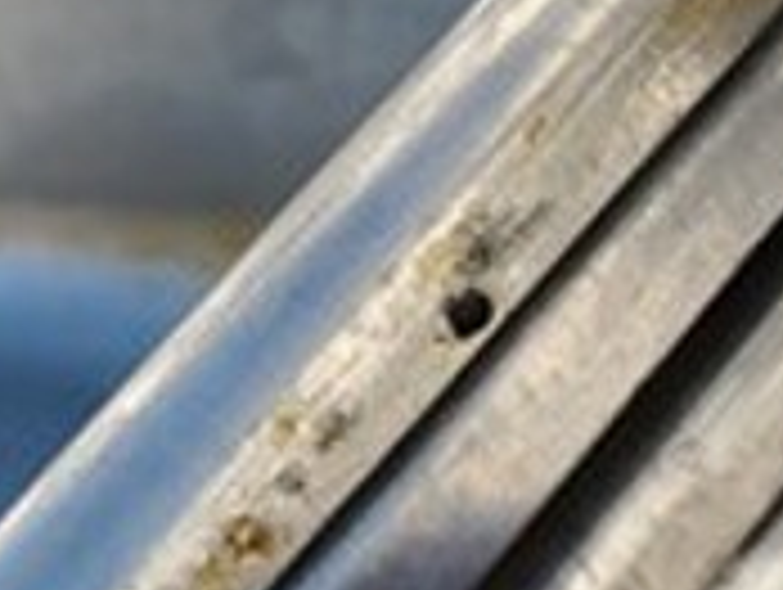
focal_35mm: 91
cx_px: -225
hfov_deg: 19.8
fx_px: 2061
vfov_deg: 15.0
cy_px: 901
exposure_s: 1/424
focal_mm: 4.3
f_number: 2.4
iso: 50
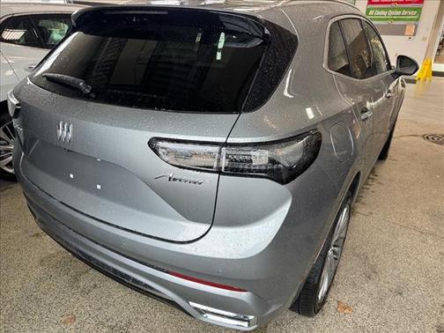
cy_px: 166
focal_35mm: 24
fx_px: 308
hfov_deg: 71.6
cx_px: 222
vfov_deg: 56.8
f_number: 1.78
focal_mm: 6.76
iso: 125
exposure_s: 1/120
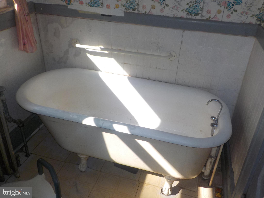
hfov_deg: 60.0
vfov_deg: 46.8
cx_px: 132
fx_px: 229
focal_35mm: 30
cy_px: 99
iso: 125
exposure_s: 1/200
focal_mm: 4.1
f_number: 3.3
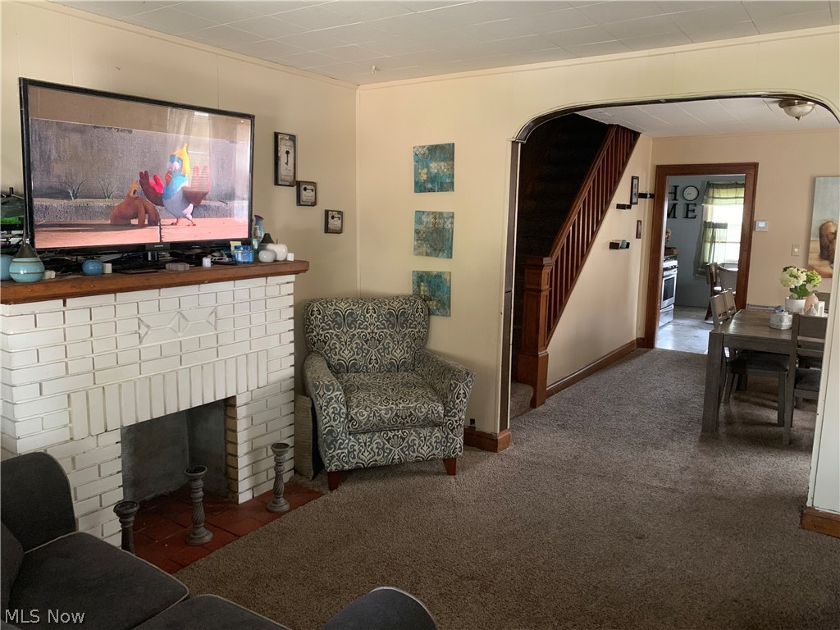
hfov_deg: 67.3
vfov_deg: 53.1
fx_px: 631
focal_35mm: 26
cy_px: 315
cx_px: 420
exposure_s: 1/30
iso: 500
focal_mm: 4.25
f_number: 1.8
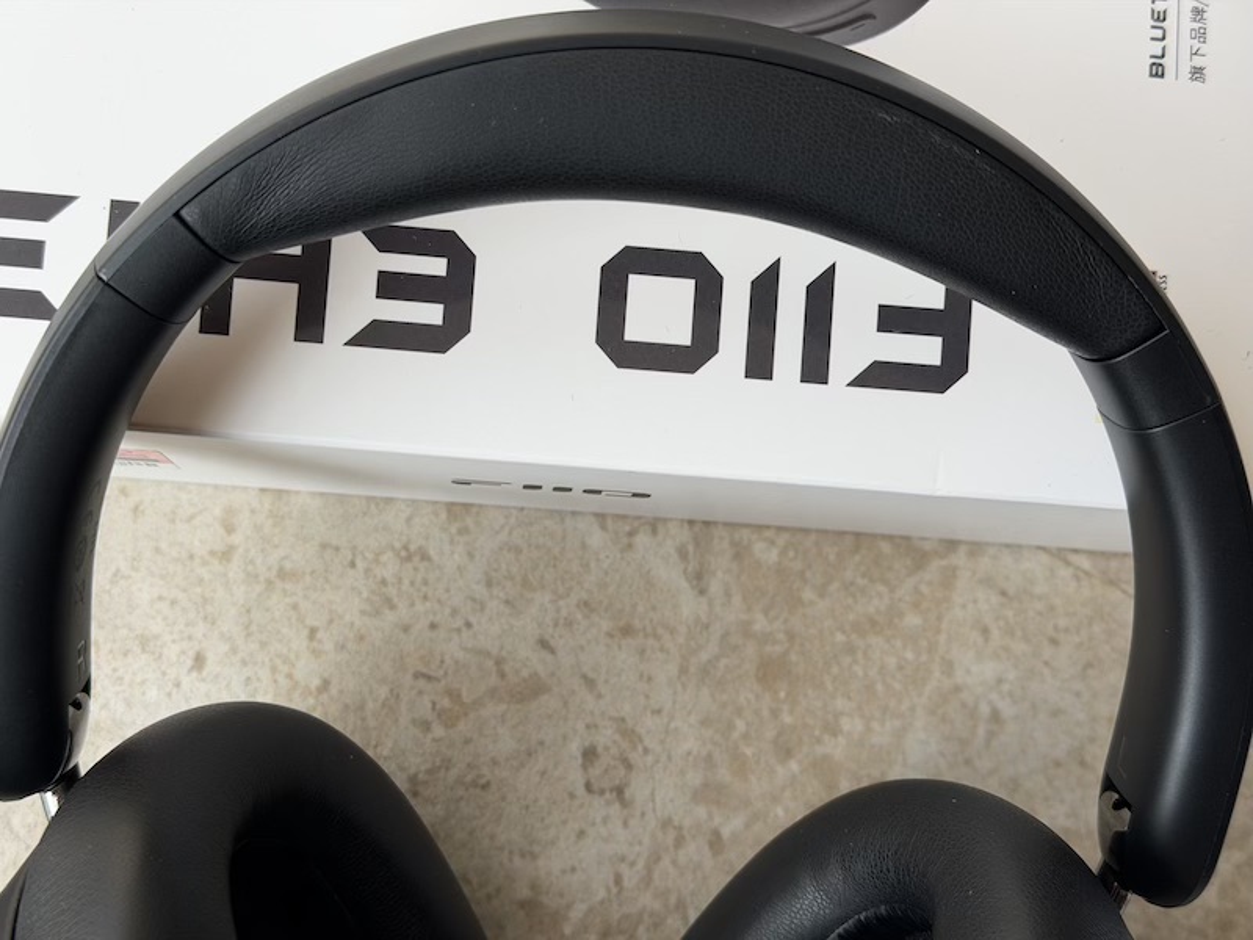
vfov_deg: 30.3
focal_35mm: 48
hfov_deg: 39.7
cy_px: 470
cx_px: 626
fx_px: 1737
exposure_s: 1/885
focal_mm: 6.76
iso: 64
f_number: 1.78
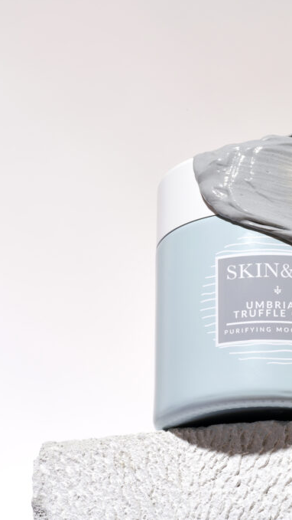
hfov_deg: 7.3
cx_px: 242
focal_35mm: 166
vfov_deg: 13.0
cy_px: 259
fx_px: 2285
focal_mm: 105
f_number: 22
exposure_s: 1/160
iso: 64
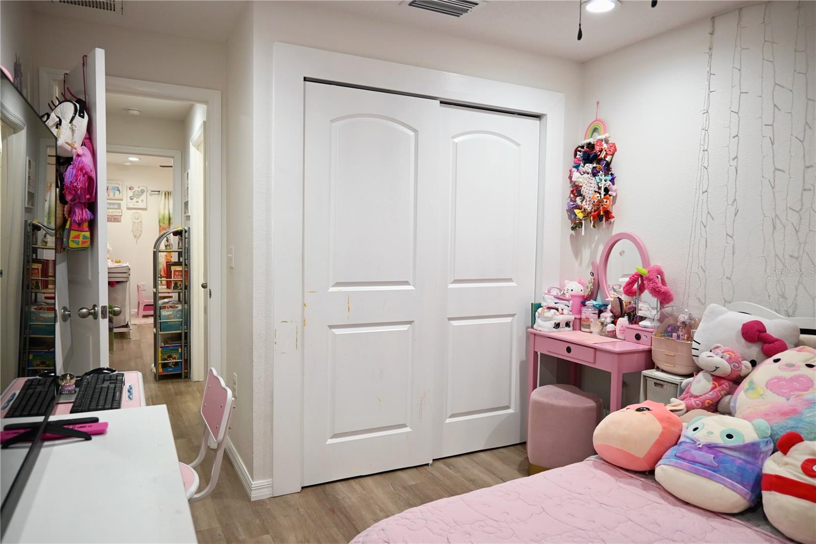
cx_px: 408
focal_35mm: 24
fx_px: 544
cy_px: 272
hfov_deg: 73.8
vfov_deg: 53.1
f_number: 3.5
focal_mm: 16
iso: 400
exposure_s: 1/40
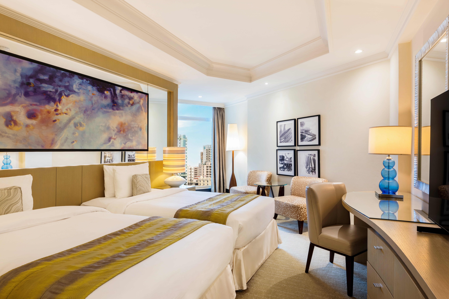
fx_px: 249
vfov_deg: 61.9
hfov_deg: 84.0
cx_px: 224
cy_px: 150
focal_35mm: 20
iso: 100
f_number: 11
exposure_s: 4
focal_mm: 20
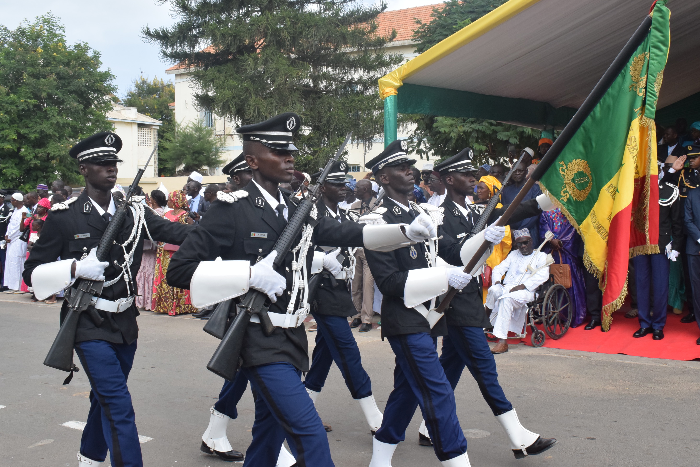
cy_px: 228
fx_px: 807
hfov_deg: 46.9
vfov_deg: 32.3
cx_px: 347
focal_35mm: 42
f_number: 14
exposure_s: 1/800
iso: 1250
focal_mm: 27
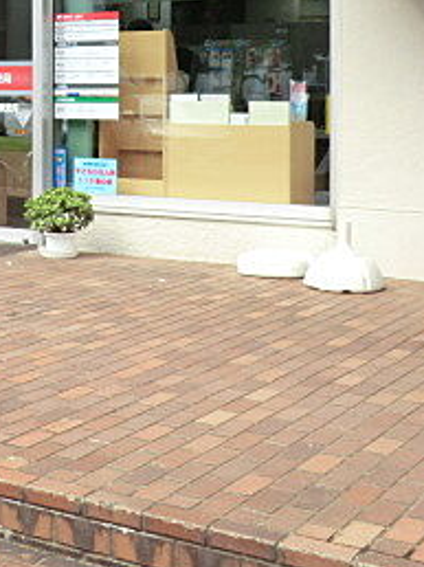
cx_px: -26
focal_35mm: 72
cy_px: 84
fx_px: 1178
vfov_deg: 26.4
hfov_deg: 19.6
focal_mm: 5.2
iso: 80
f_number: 3.5
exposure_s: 1/125
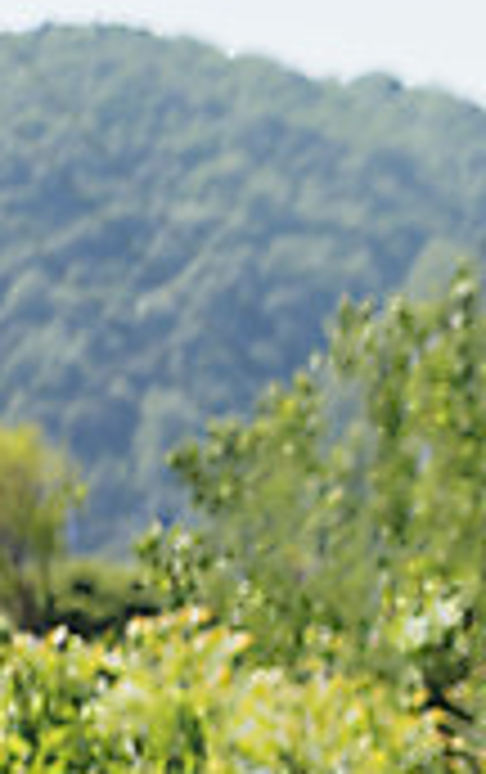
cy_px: 796
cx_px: 1330
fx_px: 5238
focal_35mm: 248
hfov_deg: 5.1
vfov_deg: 8.4
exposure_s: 1/1000
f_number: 3.2
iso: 100
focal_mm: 70
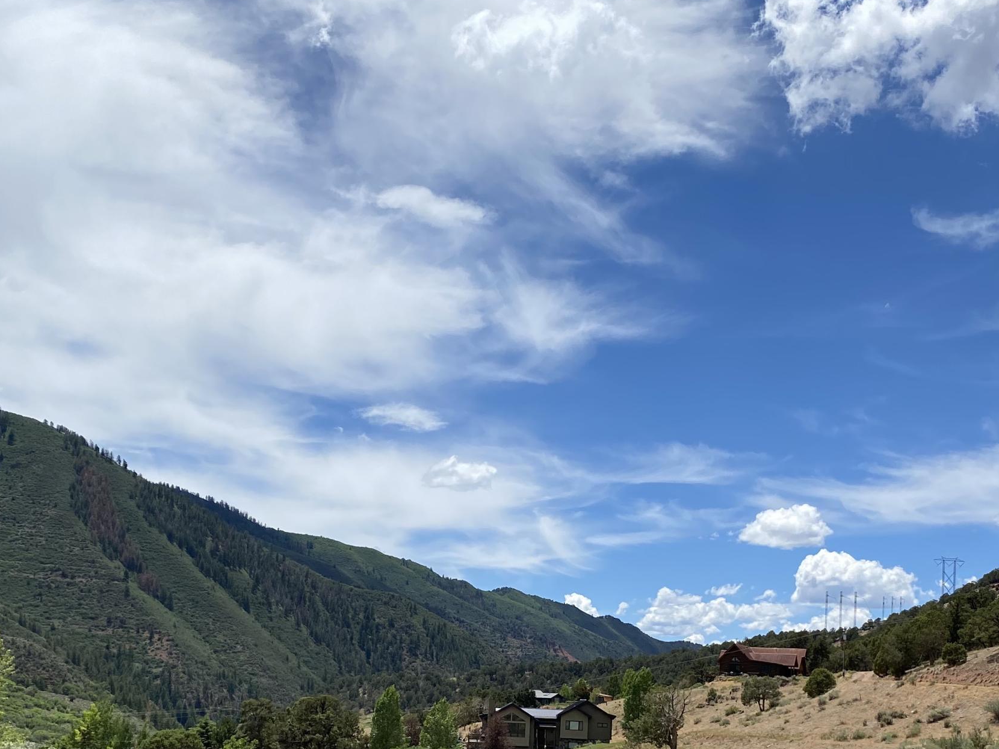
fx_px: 1356
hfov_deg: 40.4
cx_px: 543
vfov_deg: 29.9
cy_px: 630
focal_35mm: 47
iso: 32
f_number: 1.8
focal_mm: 4.25
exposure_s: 1/5495
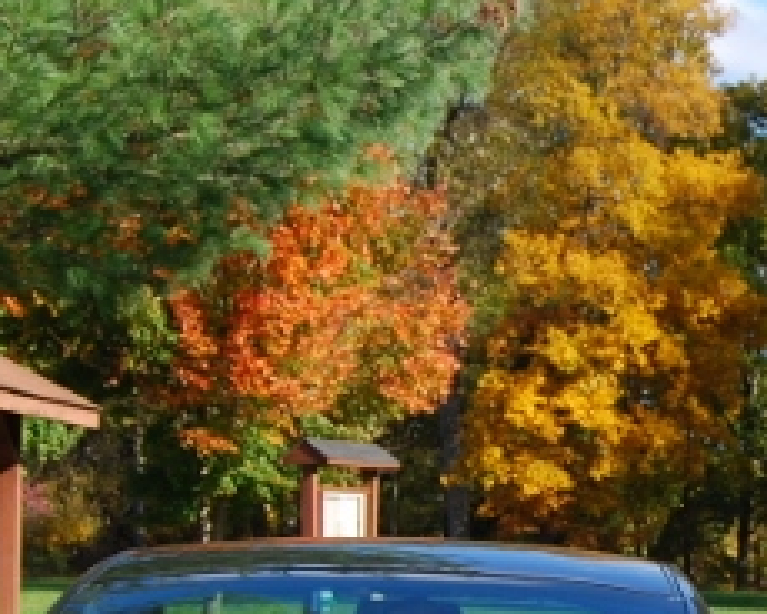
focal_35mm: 147
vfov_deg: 10.4
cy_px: 617
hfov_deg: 12.6
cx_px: 1060
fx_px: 3337
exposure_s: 1/250
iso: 200
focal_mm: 30
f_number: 8
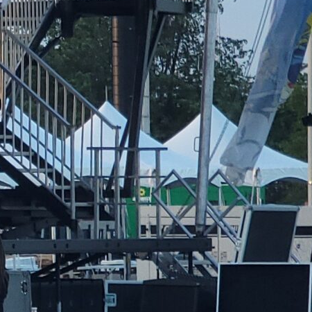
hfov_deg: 2.8
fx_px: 6302
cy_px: 78
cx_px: -148
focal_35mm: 618
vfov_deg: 2.8
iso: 50
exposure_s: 1/128
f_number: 3
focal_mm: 14.2
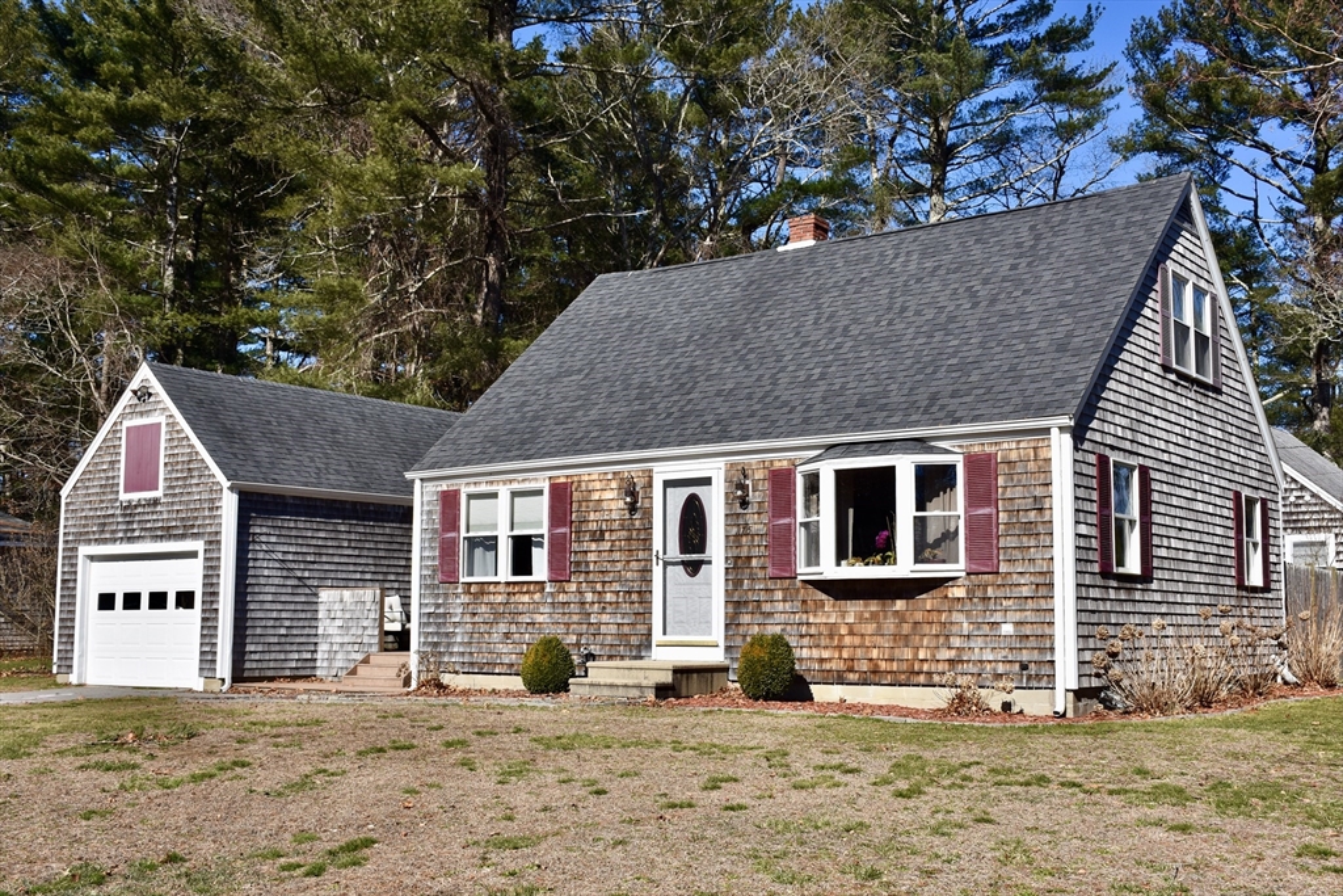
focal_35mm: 36
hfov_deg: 53.1
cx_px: 672
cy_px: 448
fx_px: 1343
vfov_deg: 36.9
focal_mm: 24
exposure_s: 1/500
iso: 140
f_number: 8
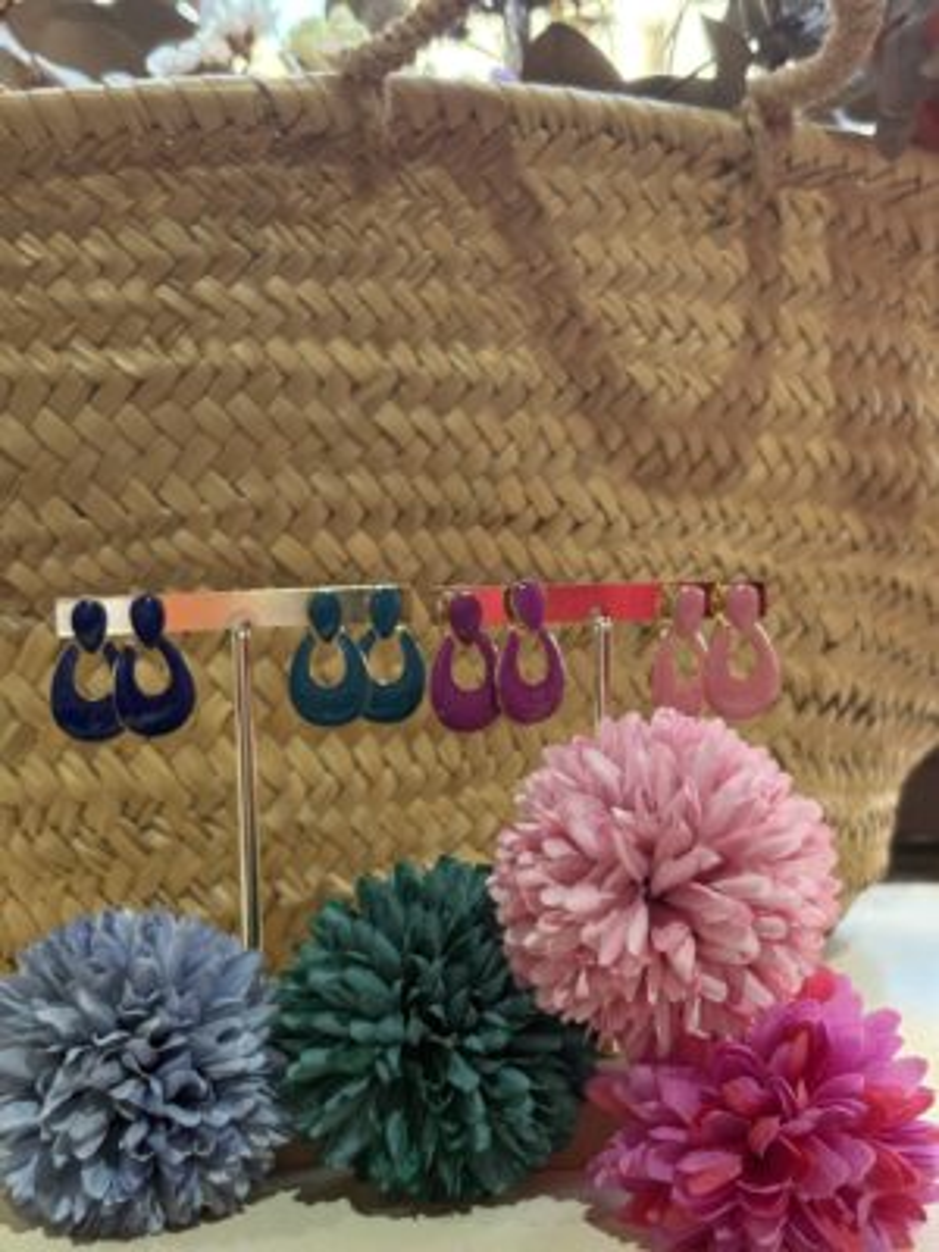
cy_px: 626
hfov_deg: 28.0
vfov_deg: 36.8
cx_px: 470
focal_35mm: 52
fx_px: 1881
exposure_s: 1/50
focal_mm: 5.96
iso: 80
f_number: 1.6
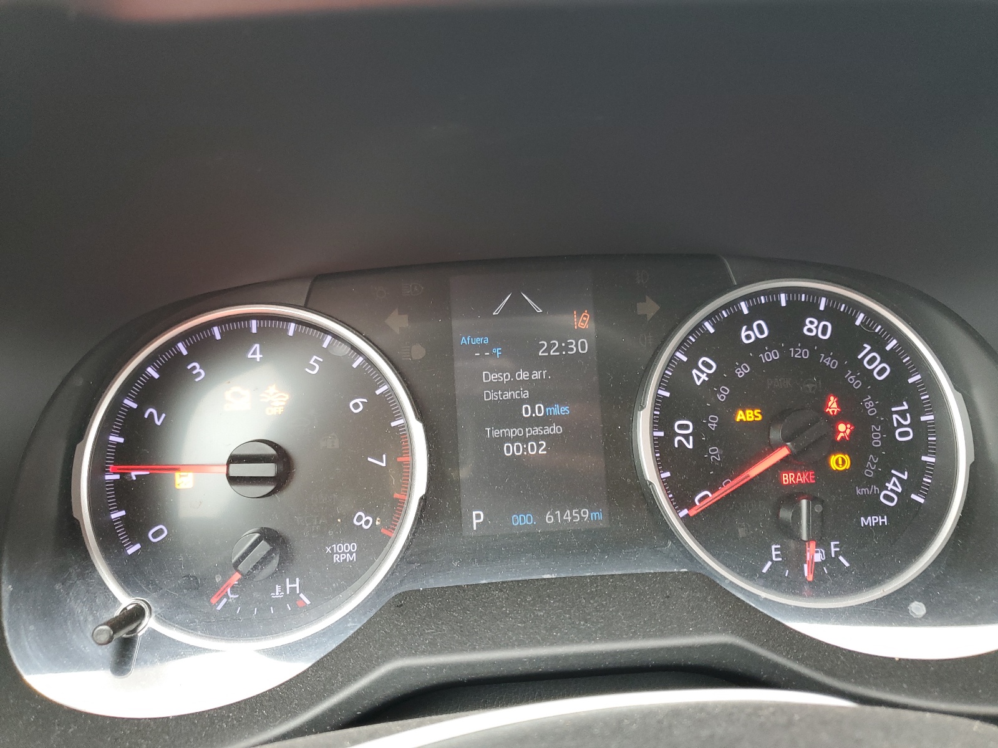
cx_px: 499
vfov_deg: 53.1
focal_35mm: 26
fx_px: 750
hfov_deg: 67.3
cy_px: 374
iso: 90
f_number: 1.5
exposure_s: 1/60.2
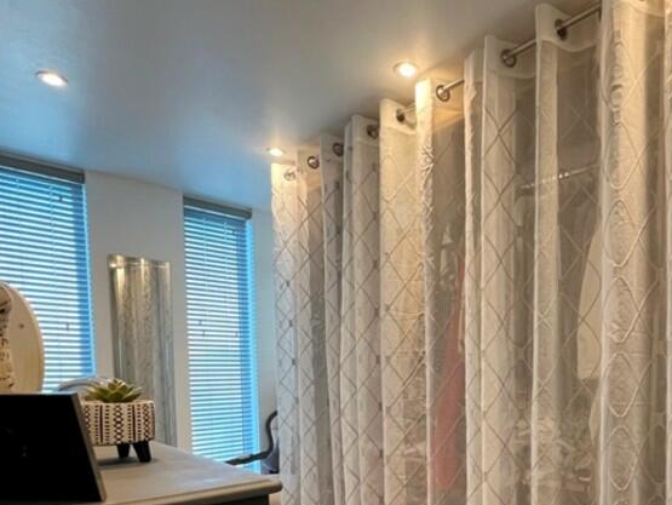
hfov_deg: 68.5
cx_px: 475
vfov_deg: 53.4
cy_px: 398
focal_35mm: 24
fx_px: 466
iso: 200
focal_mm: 1.57
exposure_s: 1/99
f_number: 1.8
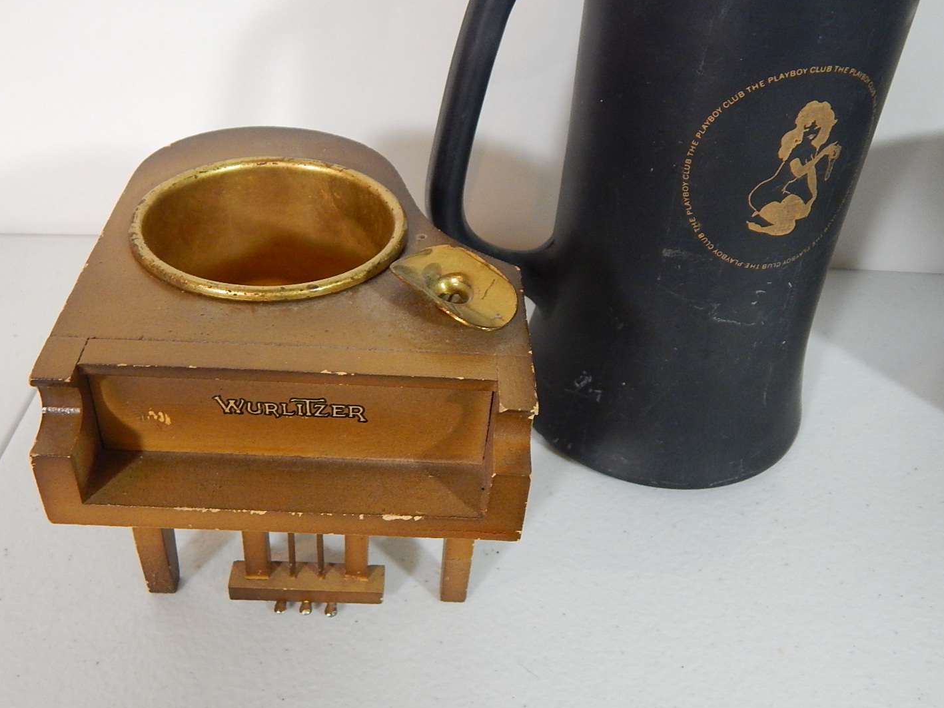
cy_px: 396
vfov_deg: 40.6
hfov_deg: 52.5
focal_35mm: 35
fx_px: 955
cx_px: 420
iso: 400
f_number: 3.2
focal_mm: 5.6
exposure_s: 1/40
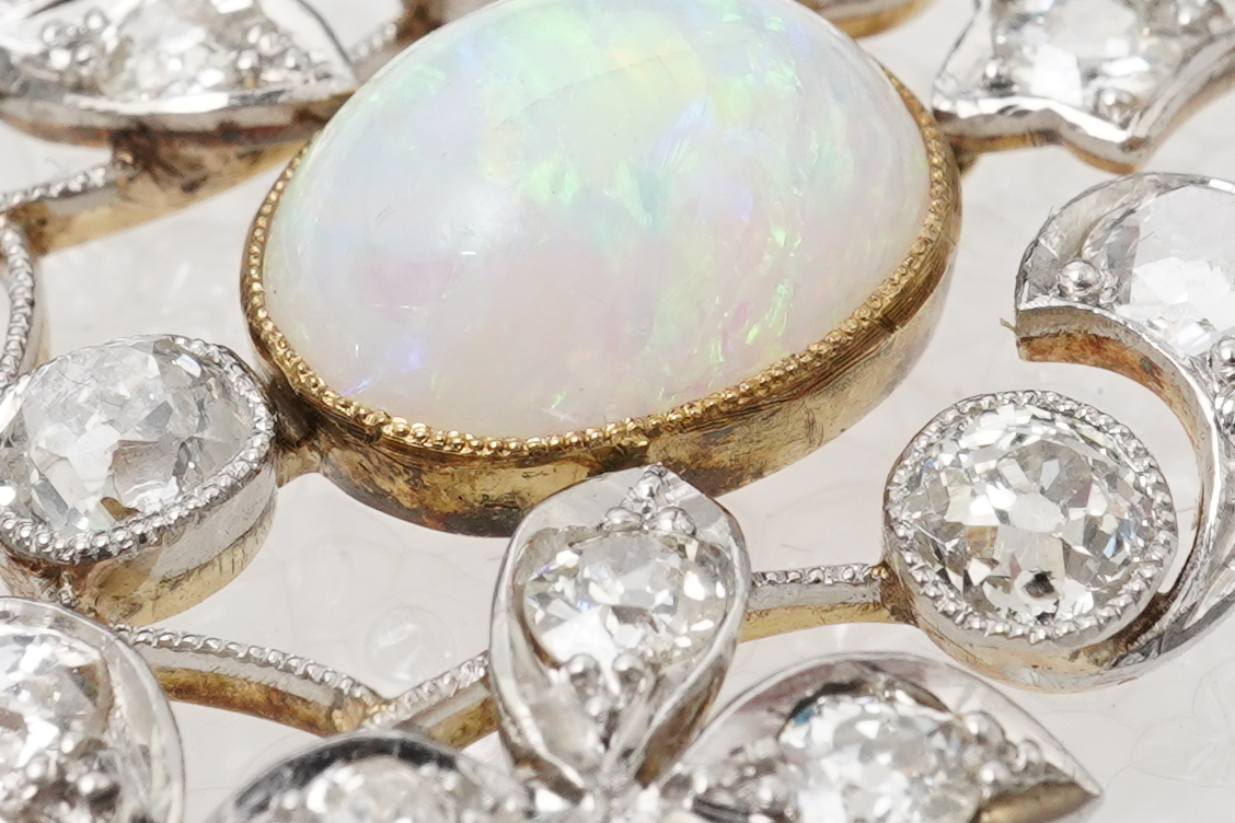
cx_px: 610
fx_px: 5386
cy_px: 221
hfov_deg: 13.1
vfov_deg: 8.7
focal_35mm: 157
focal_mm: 30
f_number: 22
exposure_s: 1/125
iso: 640
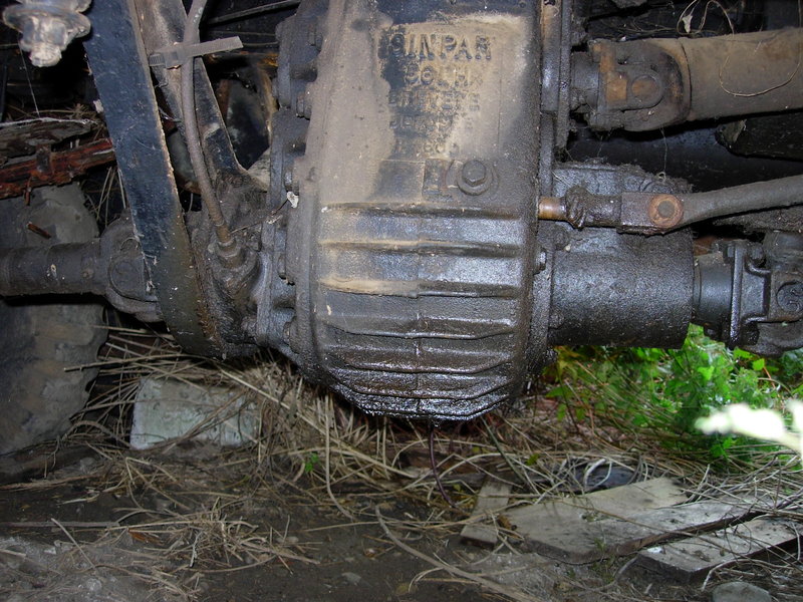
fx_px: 881
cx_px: 402
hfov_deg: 49.0
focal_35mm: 38
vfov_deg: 37.7
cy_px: 301
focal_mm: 7.8
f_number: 2.8
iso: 79
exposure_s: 1/64
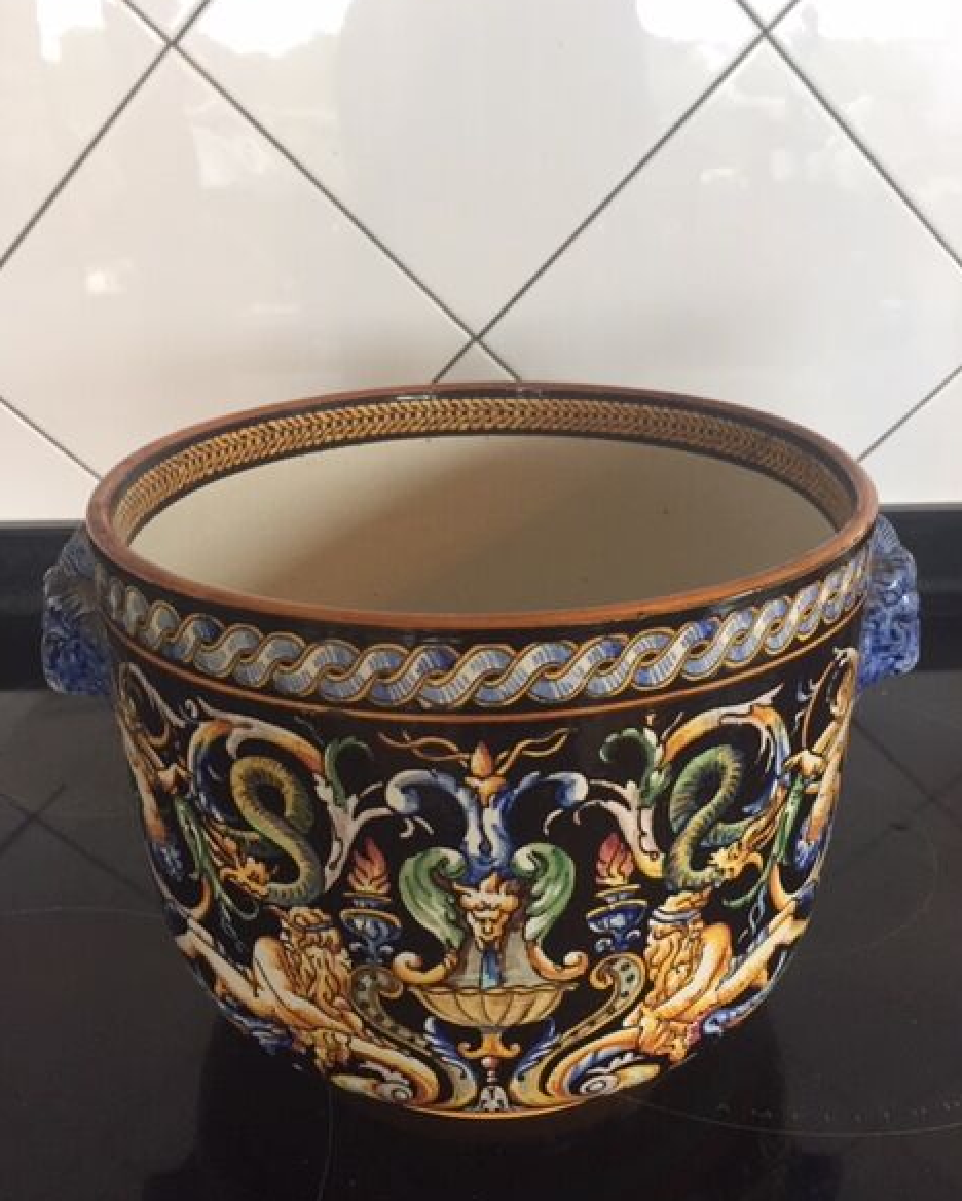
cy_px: 596
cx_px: 489
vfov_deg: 57.1
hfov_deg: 47.2
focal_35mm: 31
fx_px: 1102
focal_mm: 4.15
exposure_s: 1/33
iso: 160
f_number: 2.2
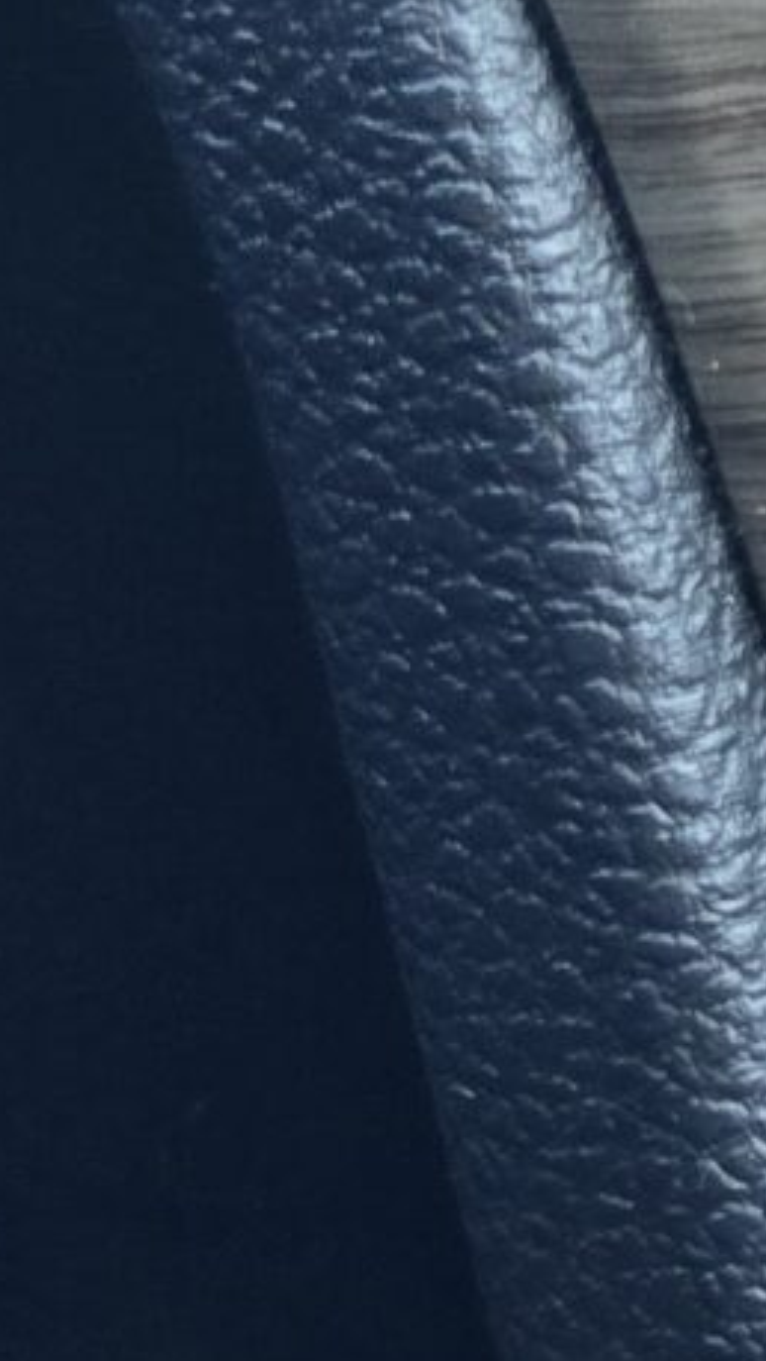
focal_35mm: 140
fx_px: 5050
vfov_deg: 15.0
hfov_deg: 6.5
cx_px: 3331
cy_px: -122
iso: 100
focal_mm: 6.3
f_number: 1.7
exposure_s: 1/61
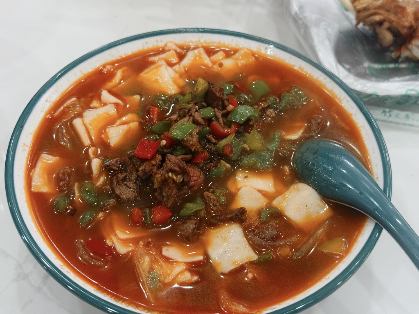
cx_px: 210
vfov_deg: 30.3
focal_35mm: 48
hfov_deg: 39.7
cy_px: 157
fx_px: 581
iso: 100
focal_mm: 6.76
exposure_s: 1/50
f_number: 1.78
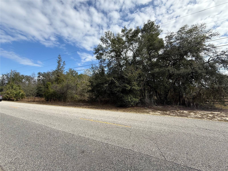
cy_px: 86
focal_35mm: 14
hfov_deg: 102.1
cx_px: 114
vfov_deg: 85.7
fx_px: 92
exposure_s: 1/970
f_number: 2.2
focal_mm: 2.22
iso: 50
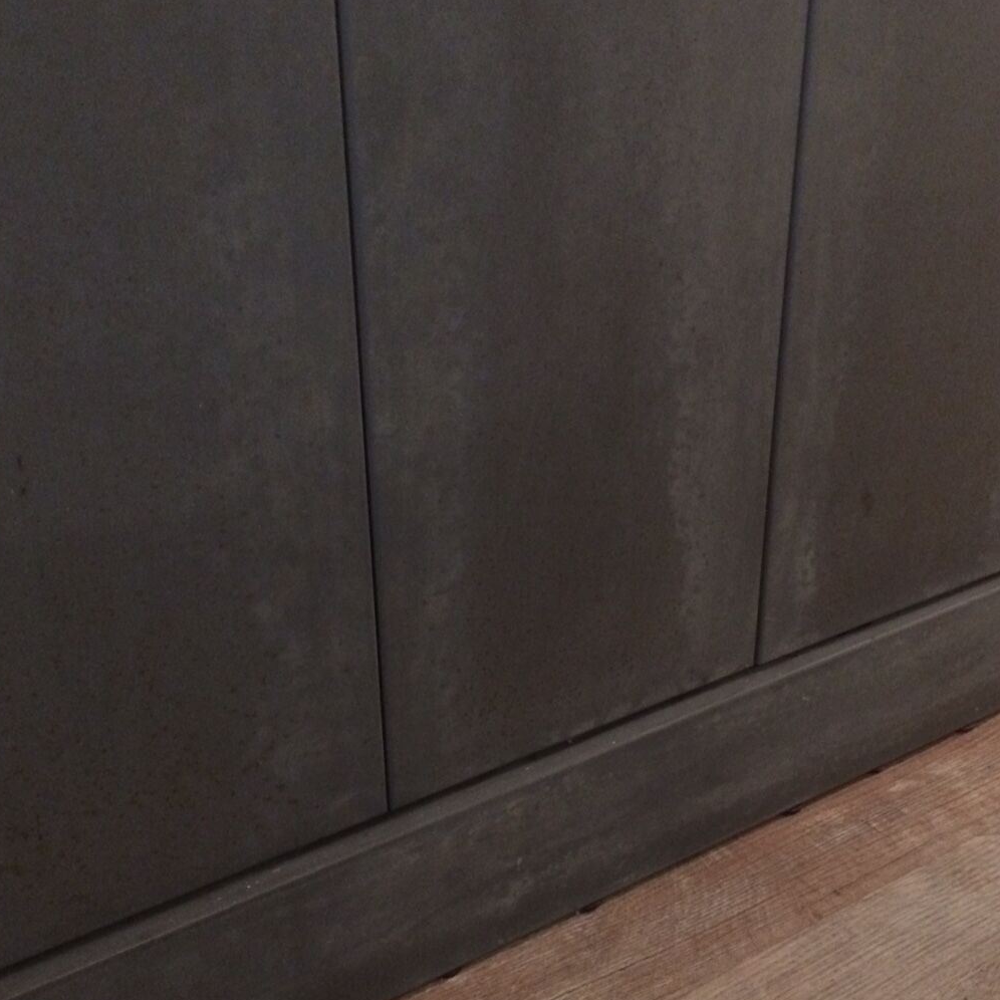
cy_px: 561
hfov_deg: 40.0
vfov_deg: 40.0
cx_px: 535
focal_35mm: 42
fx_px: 1373
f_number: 2.2
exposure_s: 1/17
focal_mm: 4.15
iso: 500
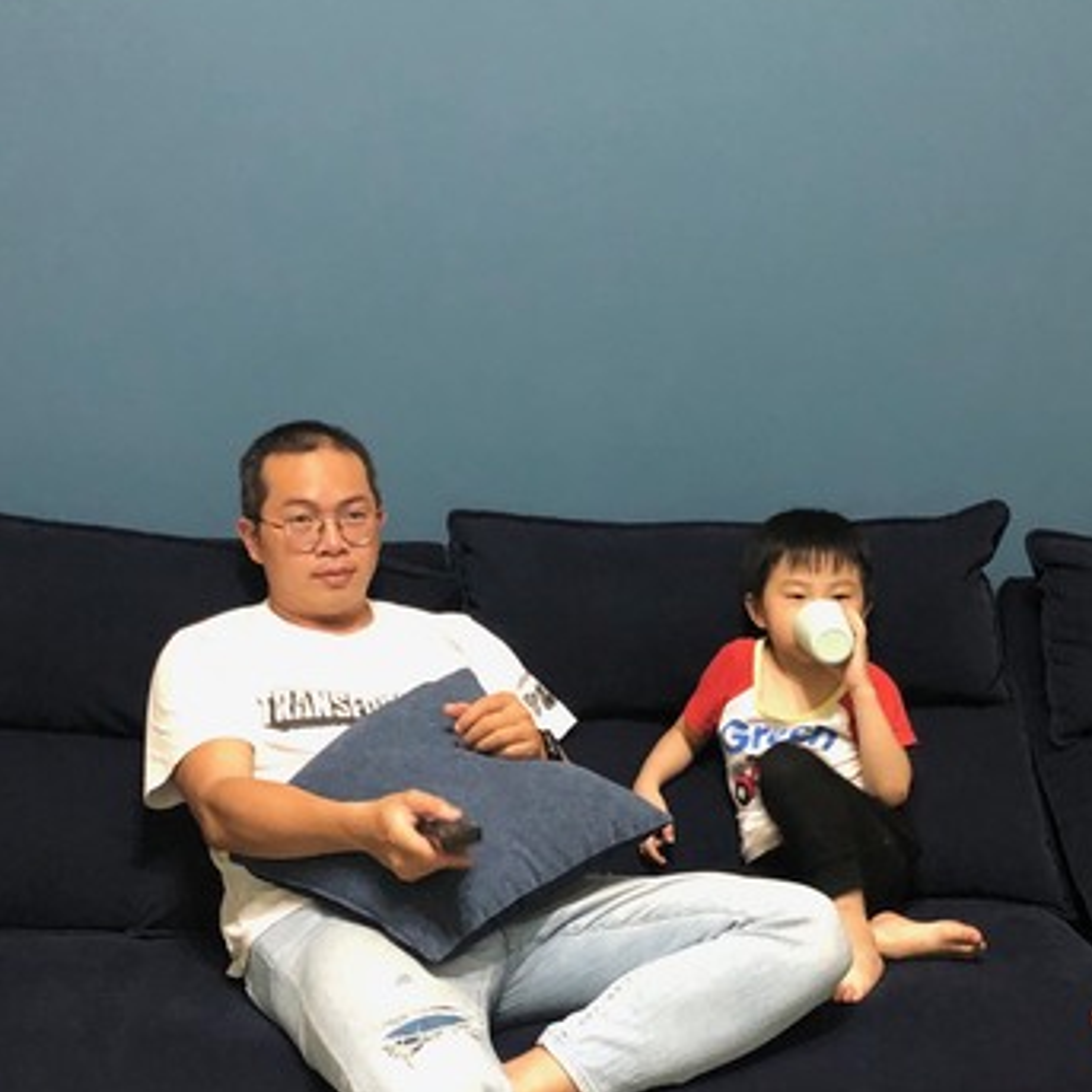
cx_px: 583
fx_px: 1856
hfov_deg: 32.8
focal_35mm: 52
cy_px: 659
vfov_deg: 32.7
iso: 100
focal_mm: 4
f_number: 1.8
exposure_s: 1/5
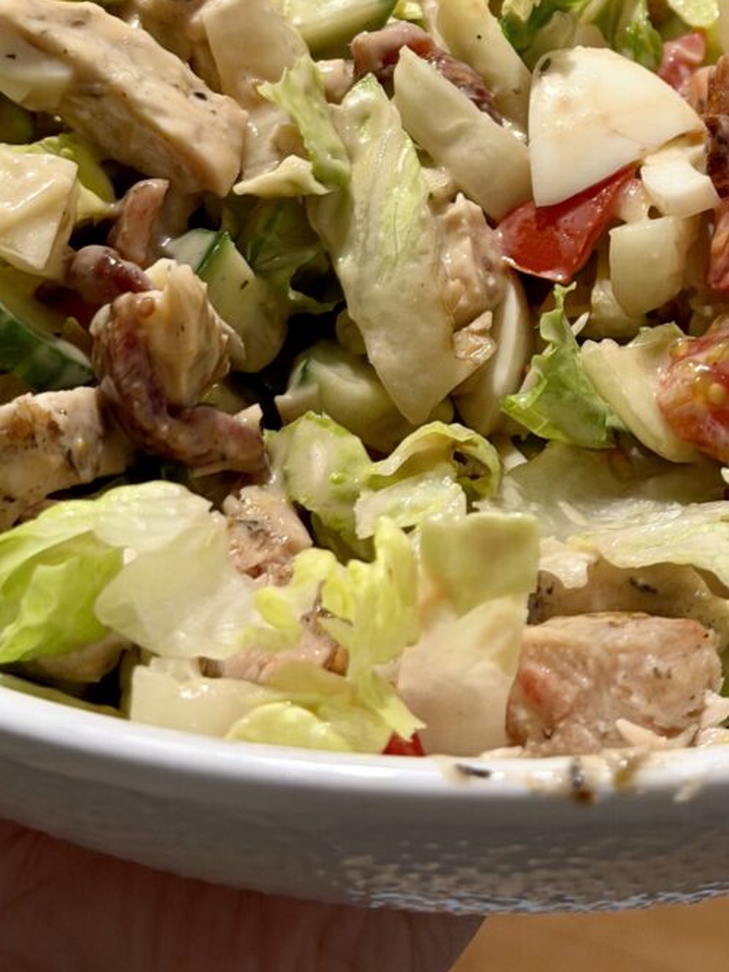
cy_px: 231
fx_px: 2078
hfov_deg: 19.8
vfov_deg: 26.0
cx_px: 504
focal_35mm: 74
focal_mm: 6.76
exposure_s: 1/60
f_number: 1.78
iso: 125
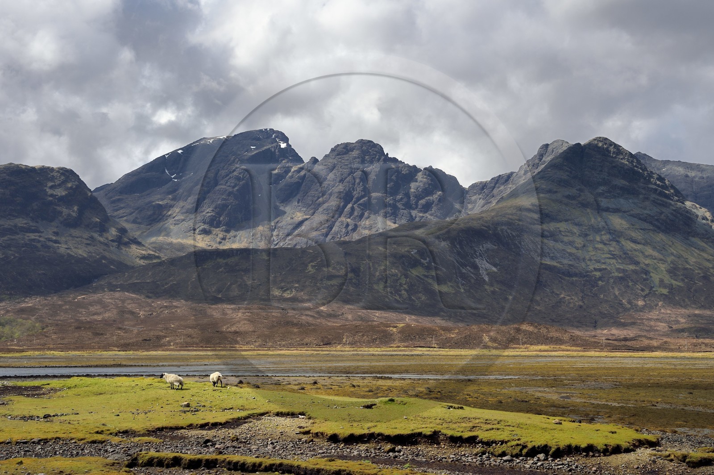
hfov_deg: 41.1
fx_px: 951
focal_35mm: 48
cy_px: 238
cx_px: 357
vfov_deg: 28.0
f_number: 9
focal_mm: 48
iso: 200
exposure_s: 1/640
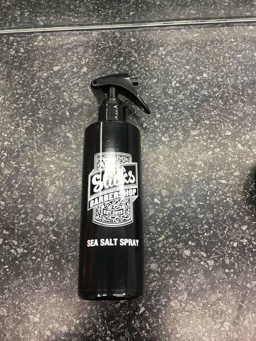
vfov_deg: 61.7
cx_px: 128
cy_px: 170
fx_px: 286
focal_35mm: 29
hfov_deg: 48.2
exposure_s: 1/33
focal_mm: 4.15
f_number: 2.2
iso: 32
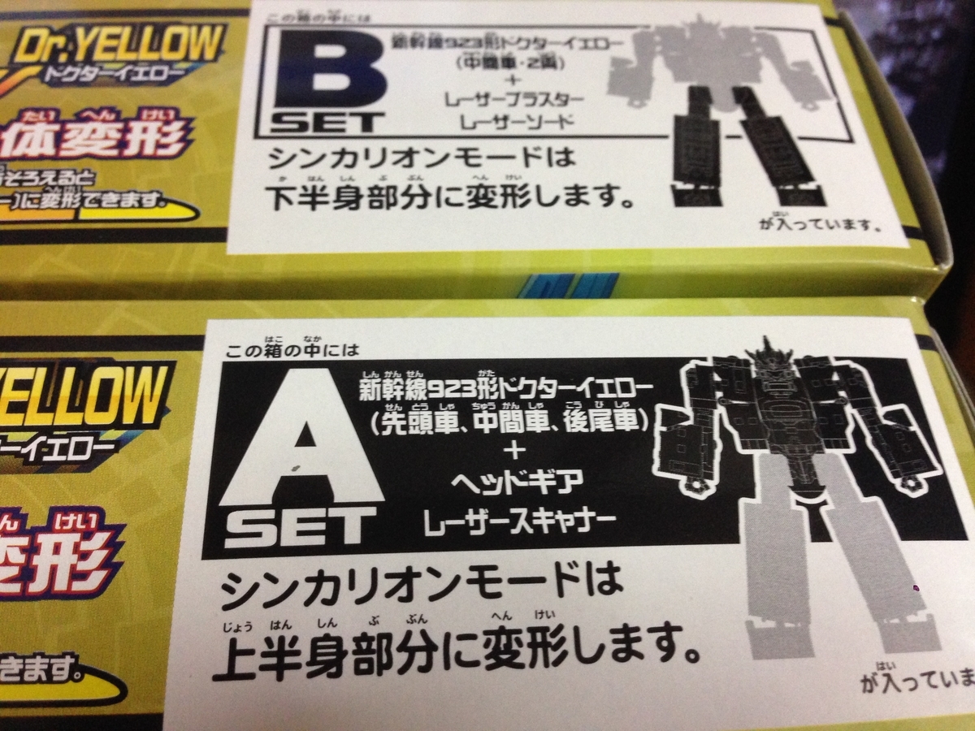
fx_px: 929
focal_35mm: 33
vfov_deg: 42.9
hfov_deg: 55.4
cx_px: 488
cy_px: 366
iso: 250
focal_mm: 4.12
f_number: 2.4
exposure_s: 1/20
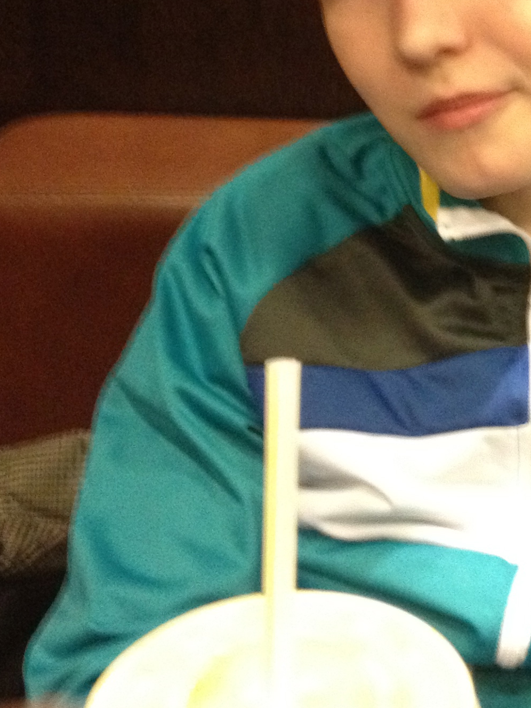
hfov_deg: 16.8
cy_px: 78
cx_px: 538
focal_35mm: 86
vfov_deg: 22.2
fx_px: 1759
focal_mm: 4.28
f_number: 2.4
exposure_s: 1/15
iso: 500
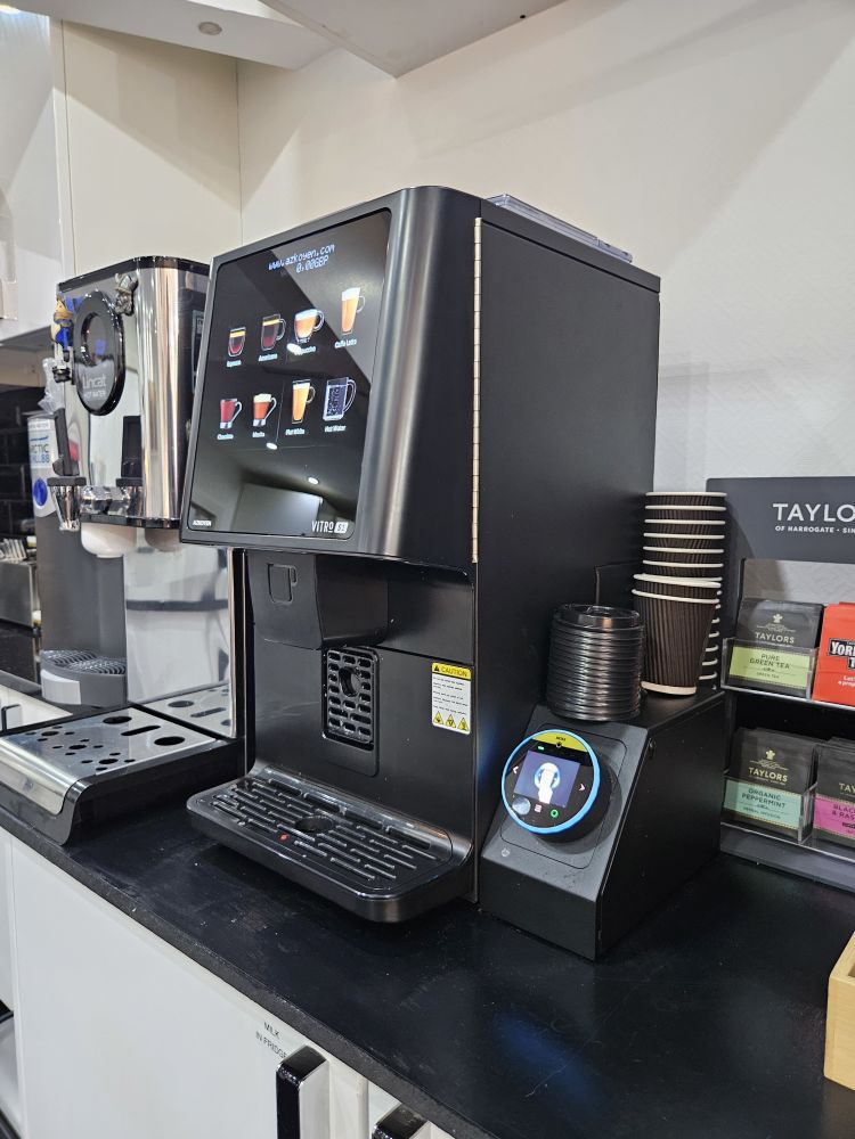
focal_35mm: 23
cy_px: 570
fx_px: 757
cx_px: 428
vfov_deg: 73.9
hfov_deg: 58.9
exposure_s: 1/25
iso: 1000
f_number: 1.8
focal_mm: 5.4
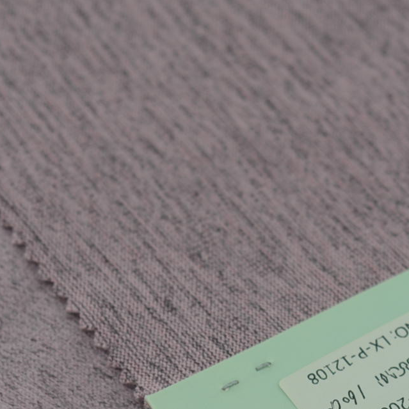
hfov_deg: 8.7
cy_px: 467
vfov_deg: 8.7
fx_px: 2674
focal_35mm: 200
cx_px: 321
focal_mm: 50
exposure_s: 1/320
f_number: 3.5
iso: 100
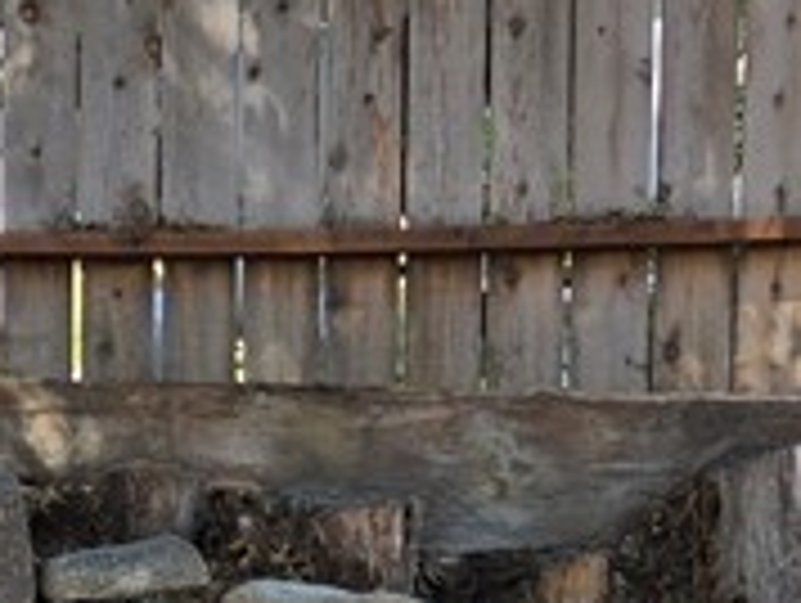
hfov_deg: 14.7
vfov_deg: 10.9
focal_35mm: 132
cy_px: 886
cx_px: 14
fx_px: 3059
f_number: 1.8
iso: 25
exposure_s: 1/334
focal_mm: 5.4
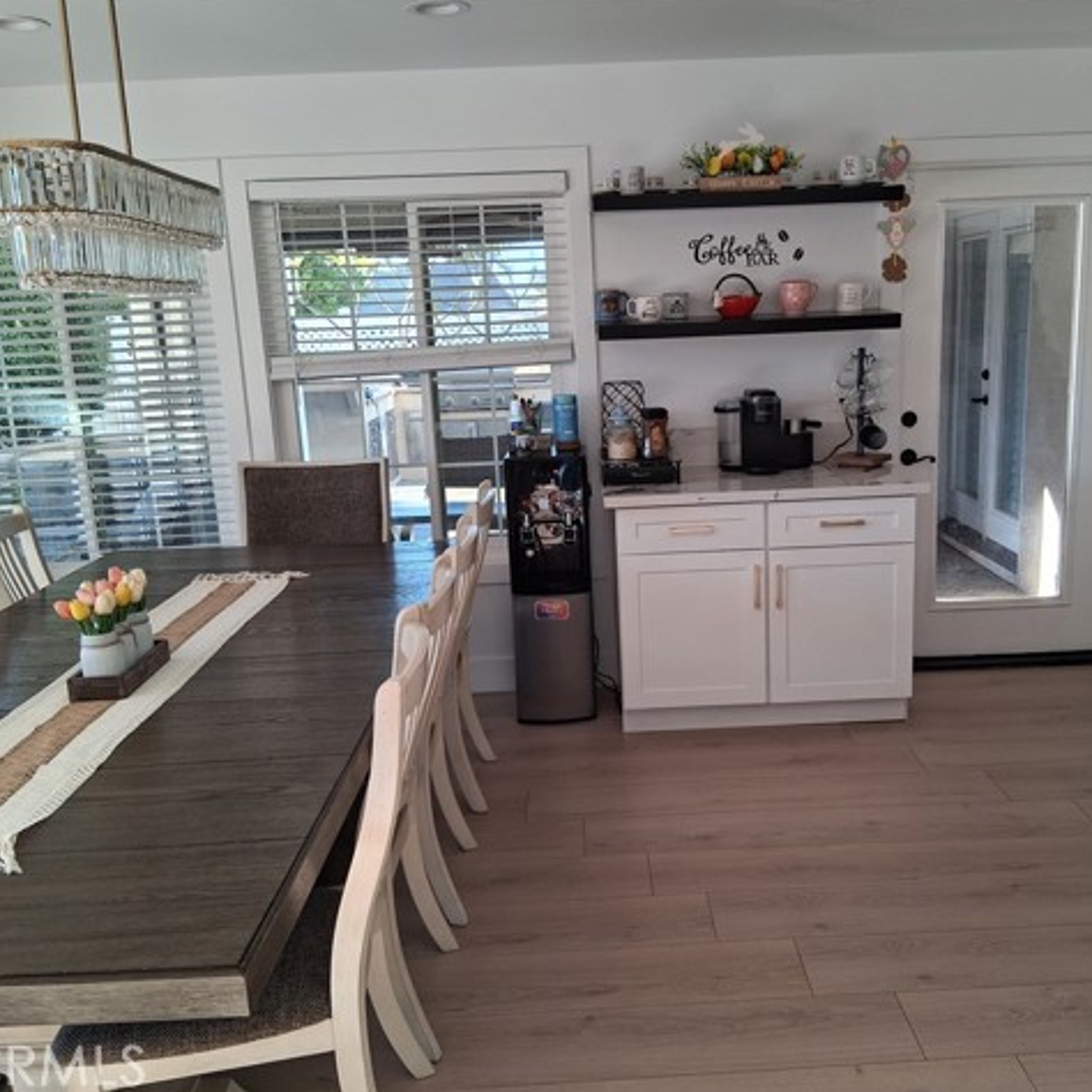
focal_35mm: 31
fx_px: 1106
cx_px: 622
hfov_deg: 52.4
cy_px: 546
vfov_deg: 52.5
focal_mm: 3.98
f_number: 1.8
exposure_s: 1/100
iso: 160
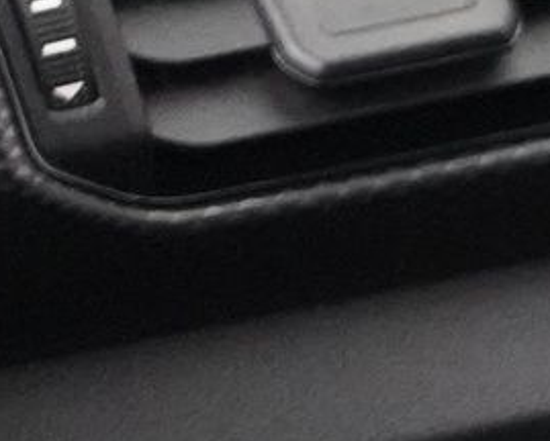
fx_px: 4401
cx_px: 2139
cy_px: 273
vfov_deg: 5.7
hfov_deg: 6.1
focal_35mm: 270
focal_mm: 31
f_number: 3.5
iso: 12800
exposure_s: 1/125
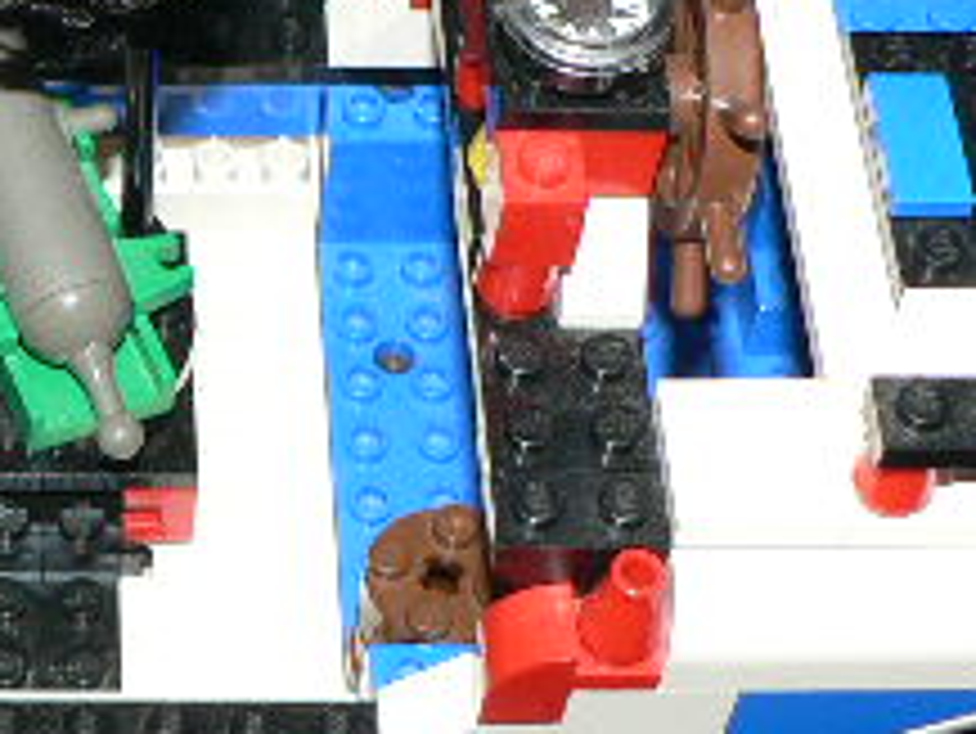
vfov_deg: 13.9
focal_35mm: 106
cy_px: 194
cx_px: -9
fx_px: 2990
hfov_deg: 18.1
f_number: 2.8
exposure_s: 1/60
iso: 100
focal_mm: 6
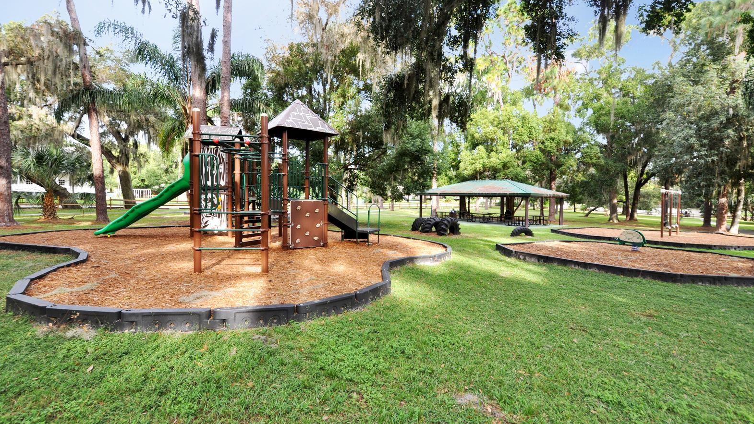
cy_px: 201
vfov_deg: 67.0
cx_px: 376
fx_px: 320
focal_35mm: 16
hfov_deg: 99.4
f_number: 8
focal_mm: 10
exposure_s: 1/25
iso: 200
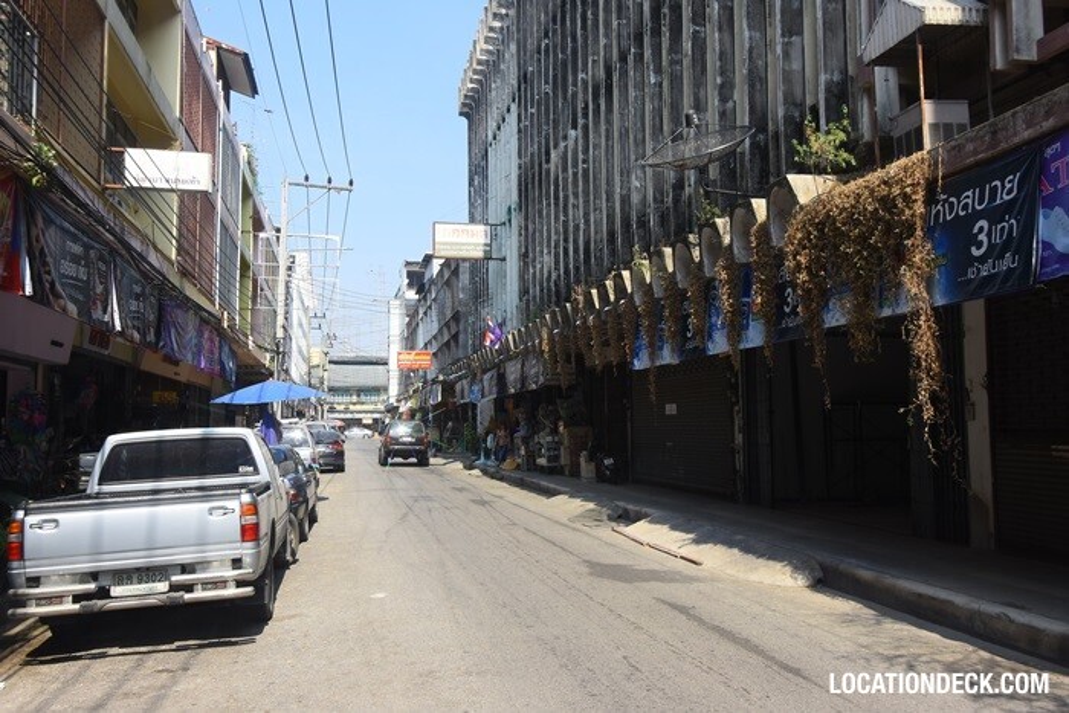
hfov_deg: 61.9
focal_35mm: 30
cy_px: 356
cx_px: 534
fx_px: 891
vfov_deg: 43.6
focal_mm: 20
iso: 250
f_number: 9
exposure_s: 1/250
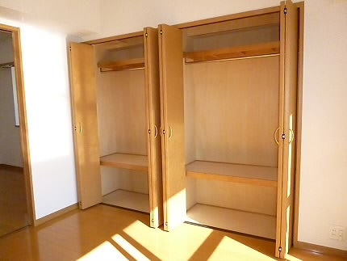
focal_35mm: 25
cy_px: 130
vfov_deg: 54.9
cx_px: 174
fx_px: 251
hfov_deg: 69.4
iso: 1600
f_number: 9
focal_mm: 4.5
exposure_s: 1/250
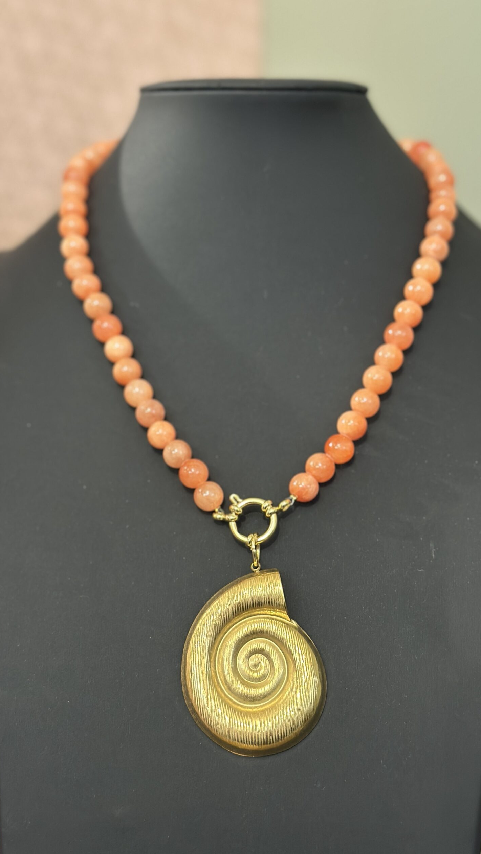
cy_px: 427
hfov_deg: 22.6
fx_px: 1202
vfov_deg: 39.2
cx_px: 241
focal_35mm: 53
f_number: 1.78
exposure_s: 1/33
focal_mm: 6.86
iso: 250
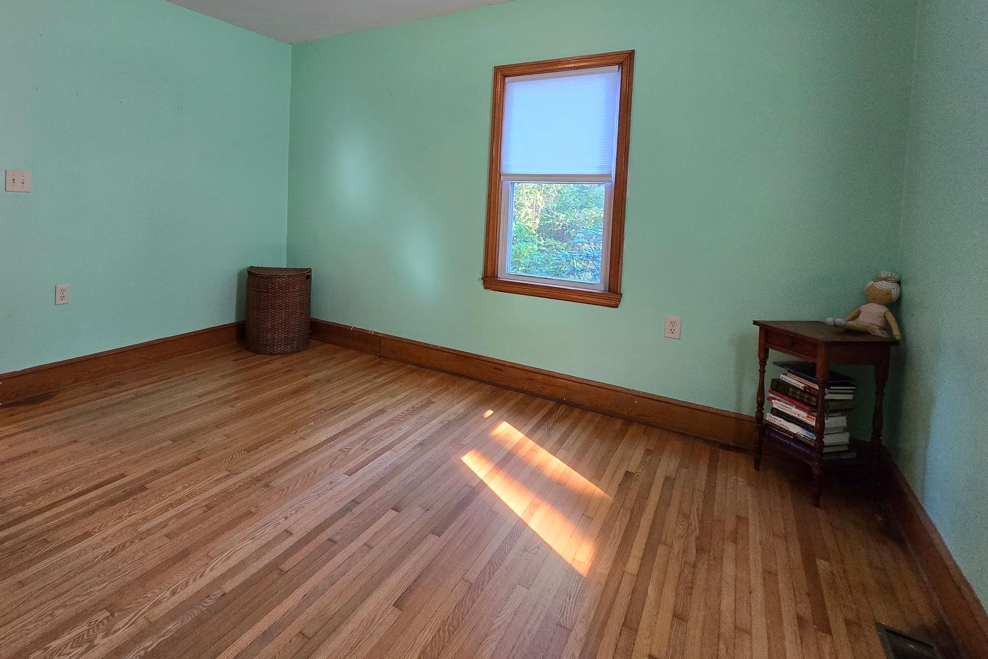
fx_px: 467
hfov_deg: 91.8
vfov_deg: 68.2
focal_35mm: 17
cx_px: 385
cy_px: 211
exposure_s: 1/60
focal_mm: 2.2
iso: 320
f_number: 2.2
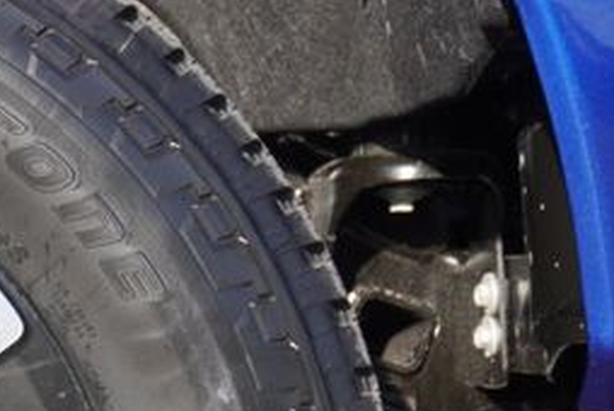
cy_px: 556
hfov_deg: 13.1
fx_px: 2476
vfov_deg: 9.3
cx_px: -401
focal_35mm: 145
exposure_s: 1/200
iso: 100
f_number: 5
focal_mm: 24
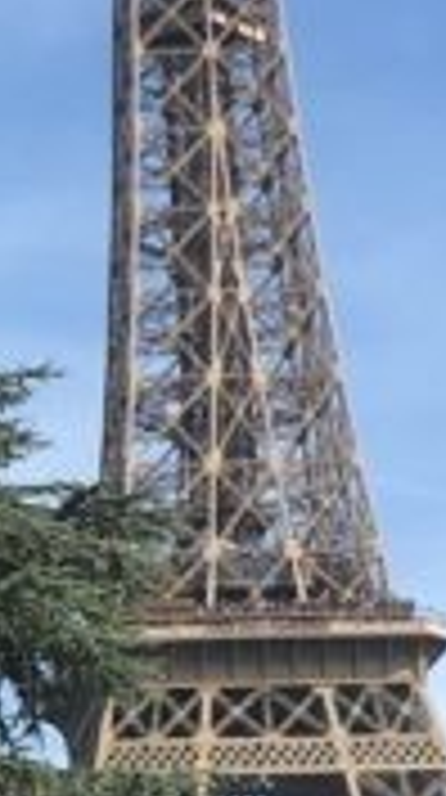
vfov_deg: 11.7
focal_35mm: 183
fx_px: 3864
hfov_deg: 6.4
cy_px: 675
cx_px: -473
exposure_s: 1/1068
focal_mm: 4.15
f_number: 2.2
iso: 25
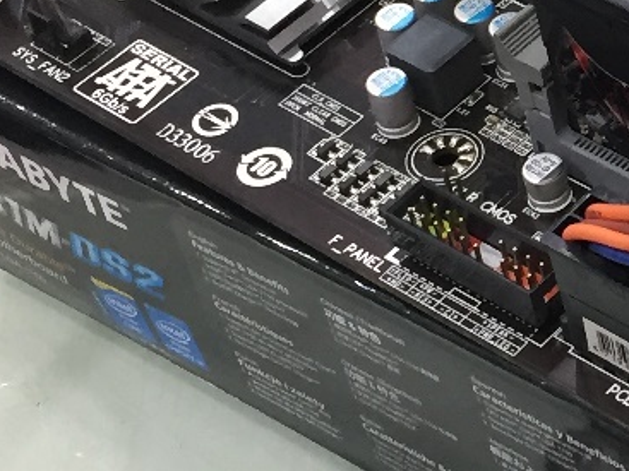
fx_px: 2343
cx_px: 883
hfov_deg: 14.5
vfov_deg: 11.4
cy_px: 12
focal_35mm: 129
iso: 125
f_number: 2.2
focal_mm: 4.15
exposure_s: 1/33
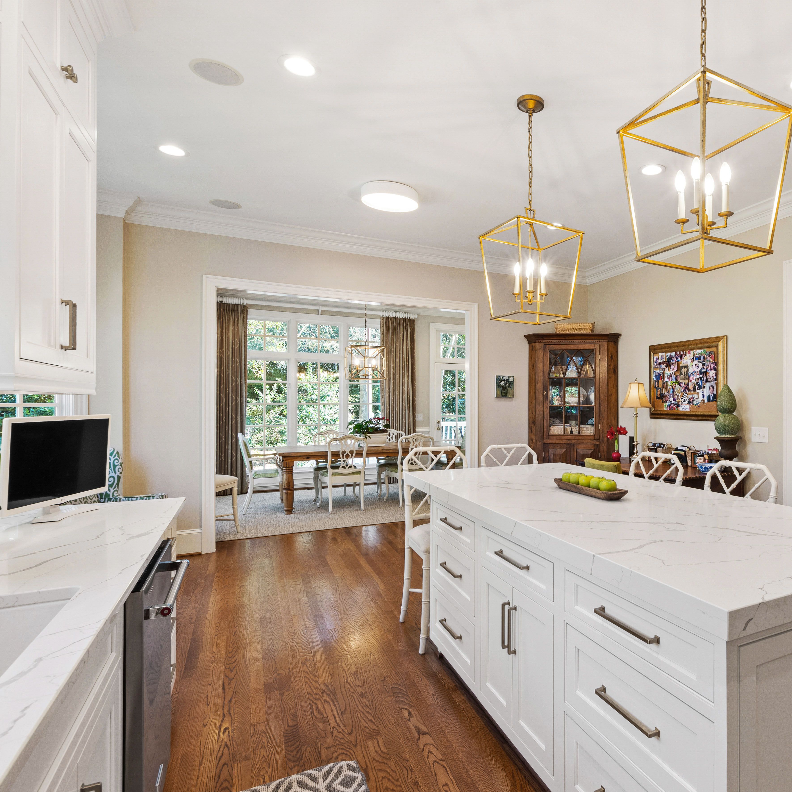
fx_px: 518
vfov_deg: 74.8
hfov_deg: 70.7
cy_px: 403
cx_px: 575
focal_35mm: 20
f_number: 8
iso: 100
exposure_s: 1/3
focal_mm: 10
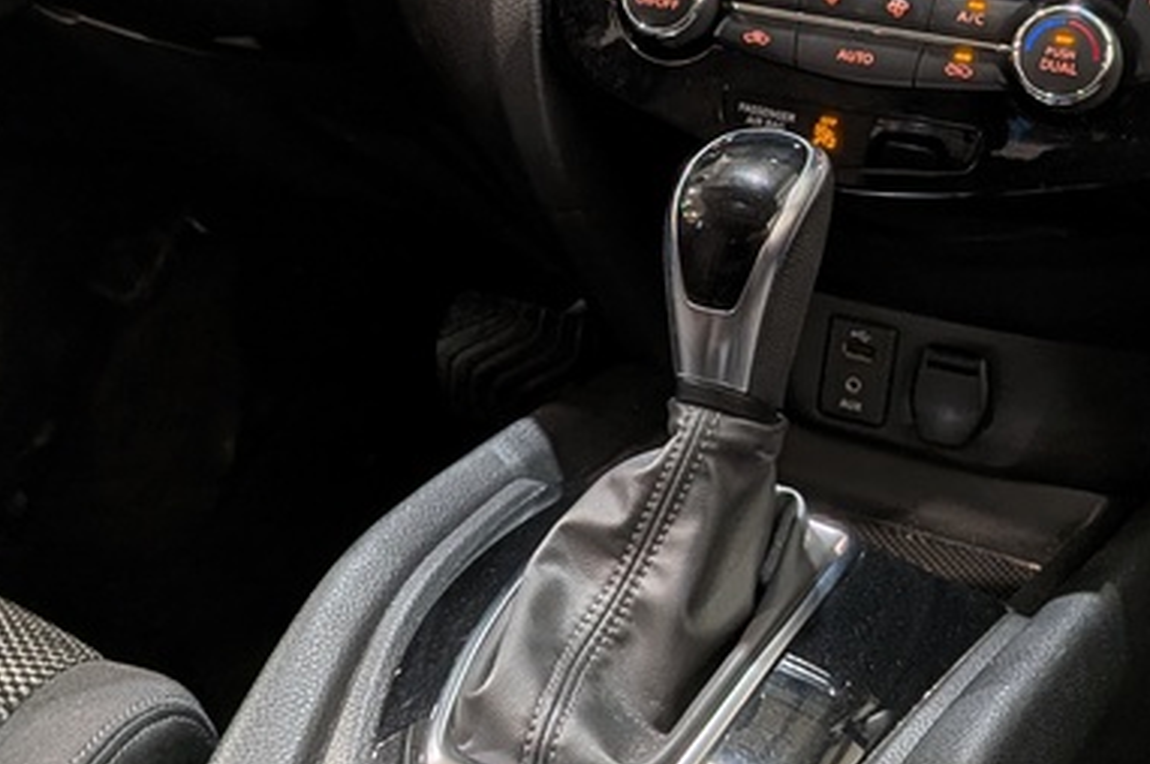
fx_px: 2138
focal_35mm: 67
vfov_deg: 19.9
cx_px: 557
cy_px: 69
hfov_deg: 30.1
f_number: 1.7
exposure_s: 1/150
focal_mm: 4.53
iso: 28
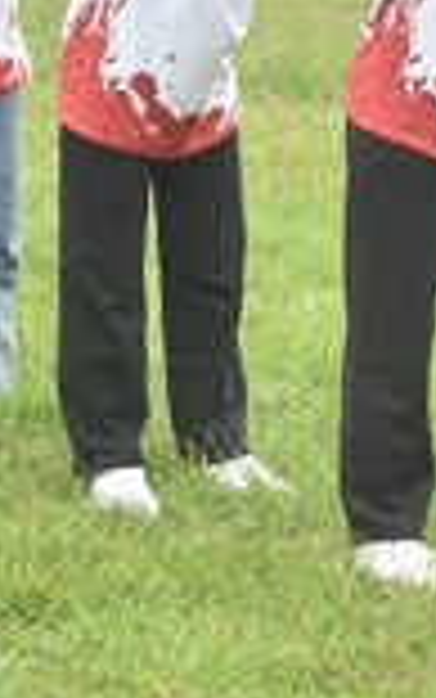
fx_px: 4008
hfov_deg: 6.1
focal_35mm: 211
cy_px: 356
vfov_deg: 9.9
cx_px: 764
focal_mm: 34
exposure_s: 1/800
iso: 1600
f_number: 6.3
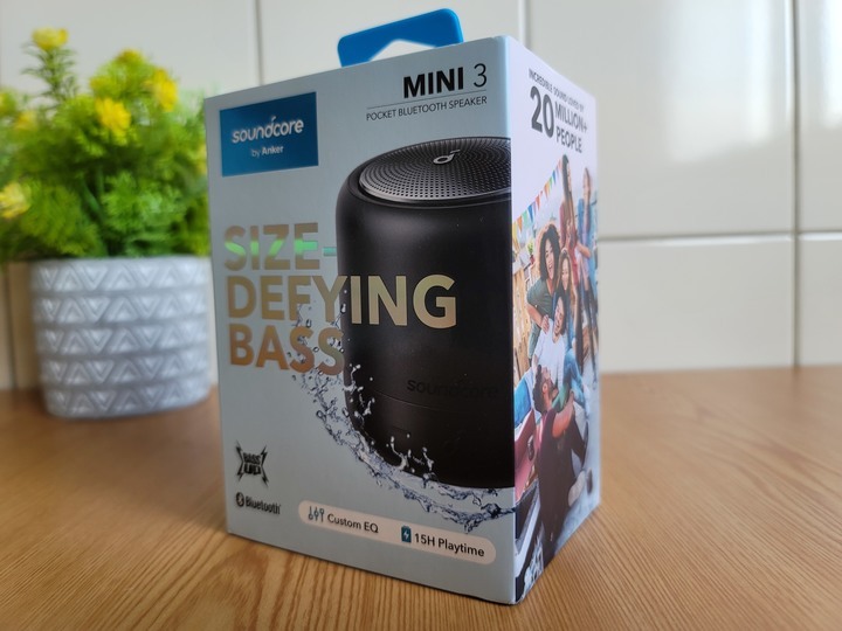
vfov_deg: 54.9
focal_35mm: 25
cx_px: 421
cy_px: 316
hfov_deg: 69.4
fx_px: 608
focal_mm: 7
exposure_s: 1/119
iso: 160
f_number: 1.8
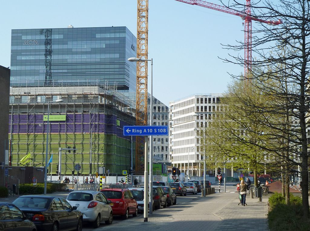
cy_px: 116
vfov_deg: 20.4
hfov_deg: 27.1
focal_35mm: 72
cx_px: 155
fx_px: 644
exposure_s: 1/400
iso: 80
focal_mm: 11.9
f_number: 4.1
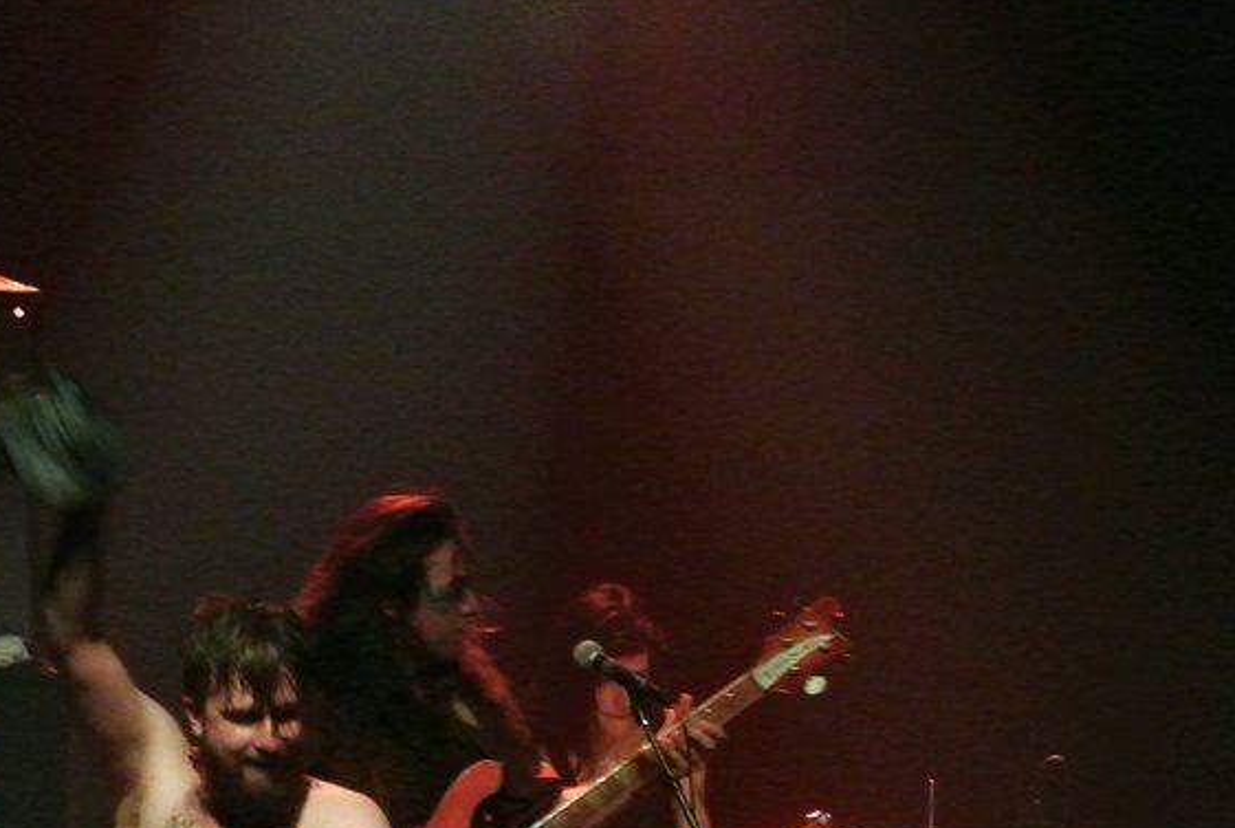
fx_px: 12095
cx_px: 779
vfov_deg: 3.9
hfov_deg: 5.8
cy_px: 733
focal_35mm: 352
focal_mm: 71.6
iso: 3200
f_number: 4.8
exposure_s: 1/60
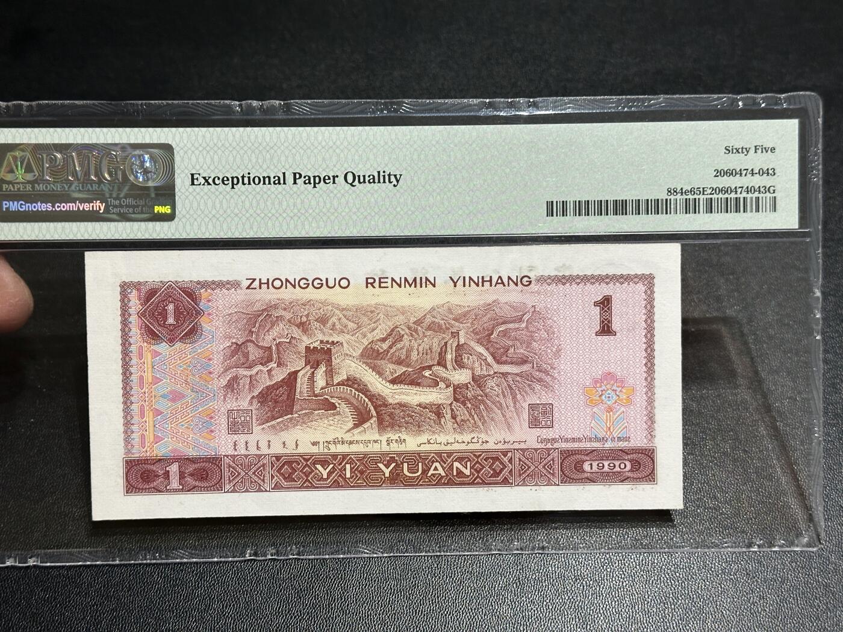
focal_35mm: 48
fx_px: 1169
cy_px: 316
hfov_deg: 39.7
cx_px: 422
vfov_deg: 30.3
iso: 125
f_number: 1.78
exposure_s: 1/50
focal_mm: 6.86
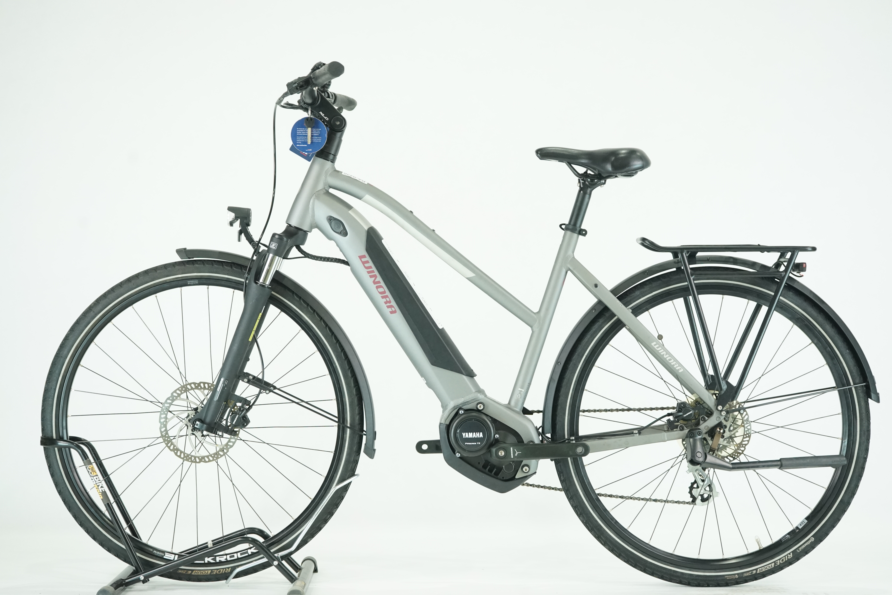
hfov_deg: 34.5
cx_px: 446
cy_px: 298
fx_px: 1437
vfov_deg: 23.4
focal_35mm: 58
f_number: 5.6
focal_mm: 58
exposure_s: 1/200
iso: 2500
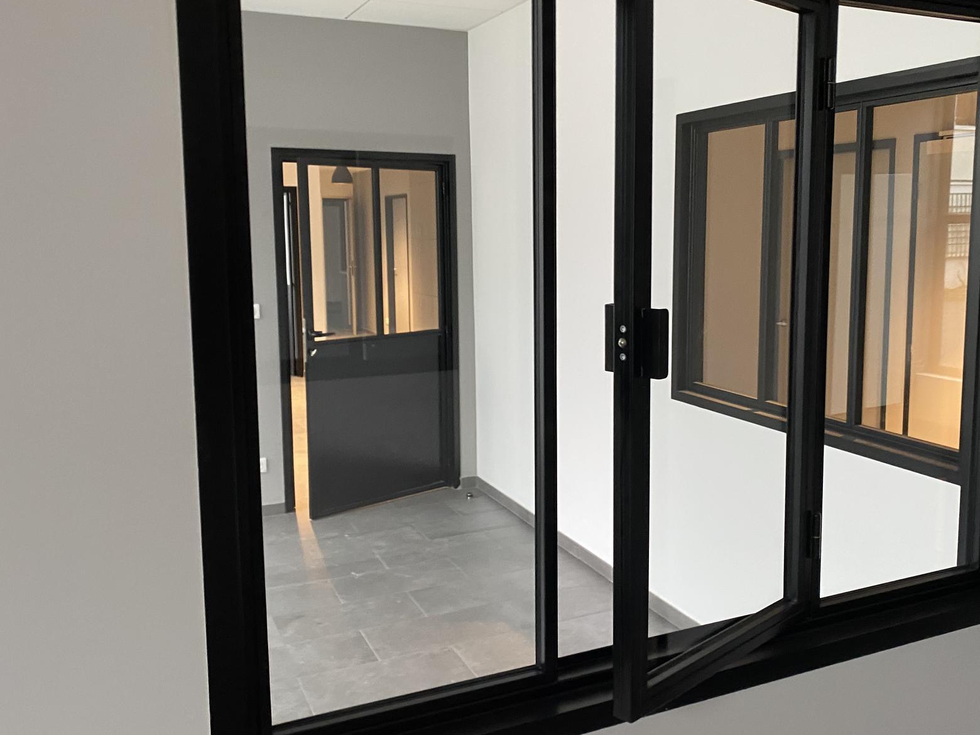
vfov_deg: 44.1
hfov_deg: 56.7
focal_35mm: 32
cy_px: 329
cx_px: 543
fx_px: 906
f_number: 1.8
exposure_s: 1/50
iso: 250
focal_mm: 4.25
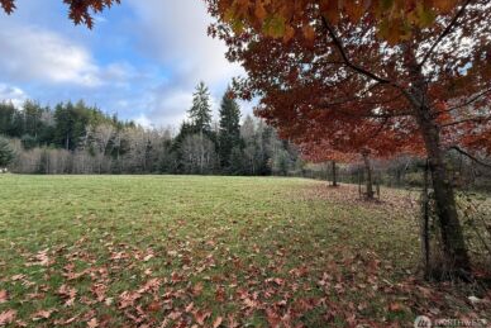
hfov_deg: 100.4
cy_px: 147
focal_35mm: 15
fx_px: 205
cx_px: 243
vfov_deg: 77.1
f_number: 2.2
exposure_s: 1/170
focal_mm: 2.22
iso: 64
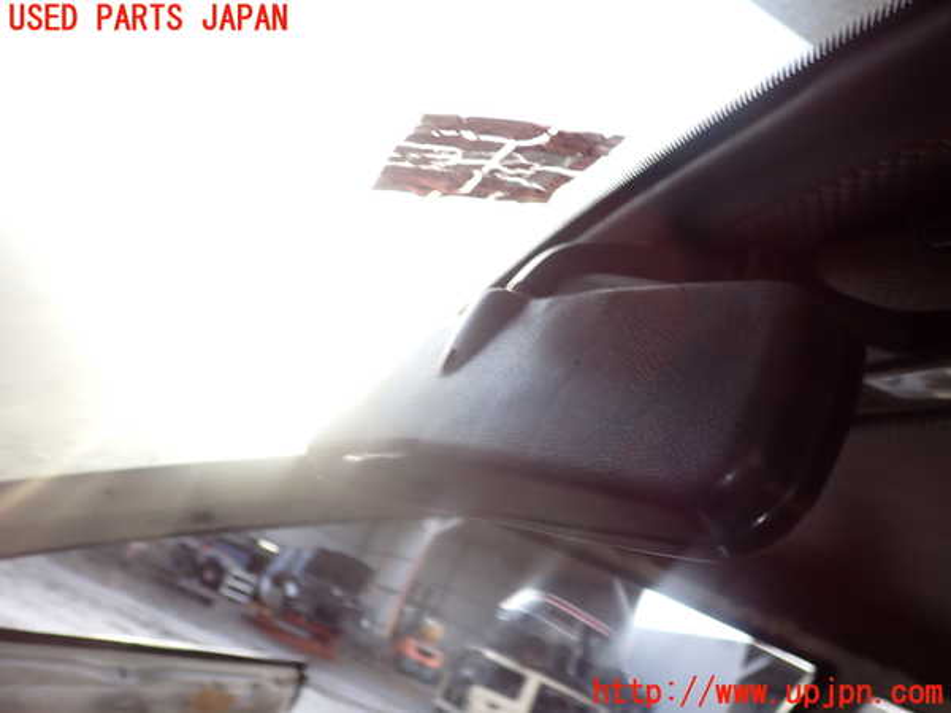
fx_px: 824
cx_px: 476
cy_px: 356
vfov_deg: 46.8
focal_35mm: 30
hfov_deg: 60.0
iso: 100
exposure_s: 1/30
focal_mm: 5.4
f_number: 6.3
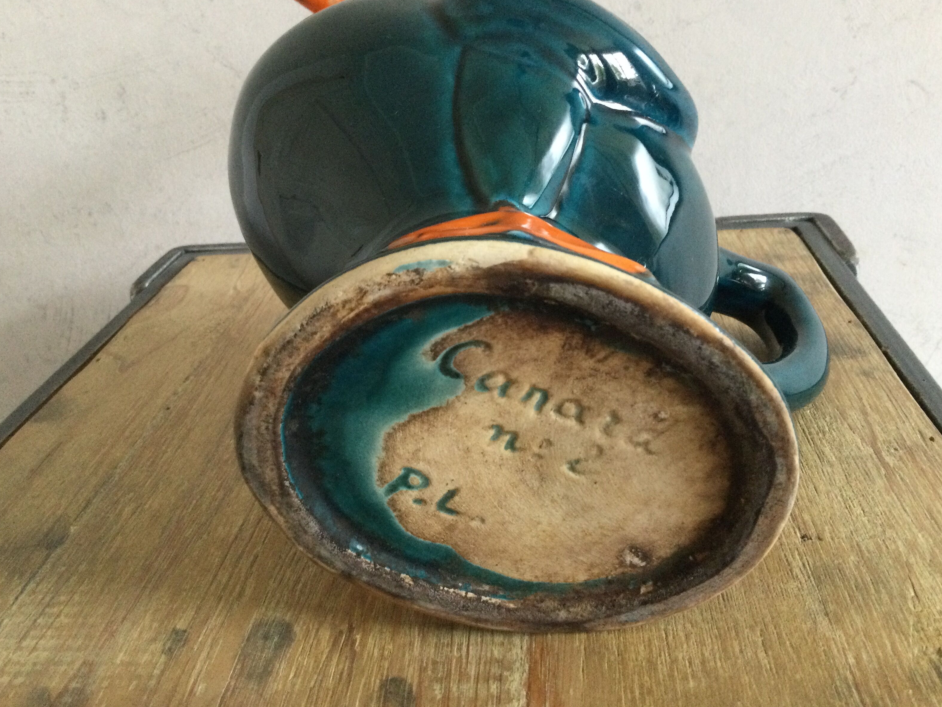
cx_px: 463
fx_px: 871
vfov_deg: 44.2
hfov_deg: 56.8
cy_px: 344
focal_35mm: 32
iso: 200
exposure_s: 1/20
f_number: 2.4
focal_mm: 3.3
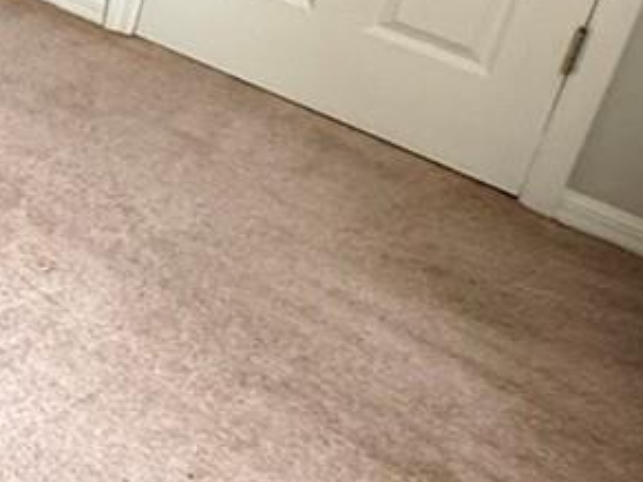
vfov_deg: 17.8
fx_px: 1430
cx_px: -440
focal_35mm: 77
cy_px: -155
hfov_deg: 20.0
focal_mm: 2.22
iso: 200
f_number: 2.2
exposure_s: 1/99
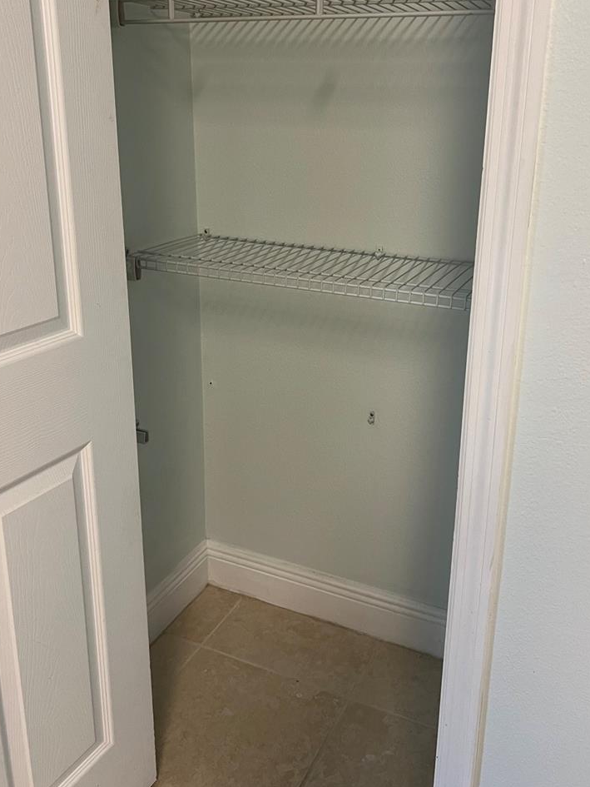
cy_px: 322
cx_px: 322
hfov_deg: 42.9
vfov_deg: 55.0
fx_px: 750
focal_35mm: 33
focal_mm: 5.7
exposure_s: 1/60
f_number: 1.5
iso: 80
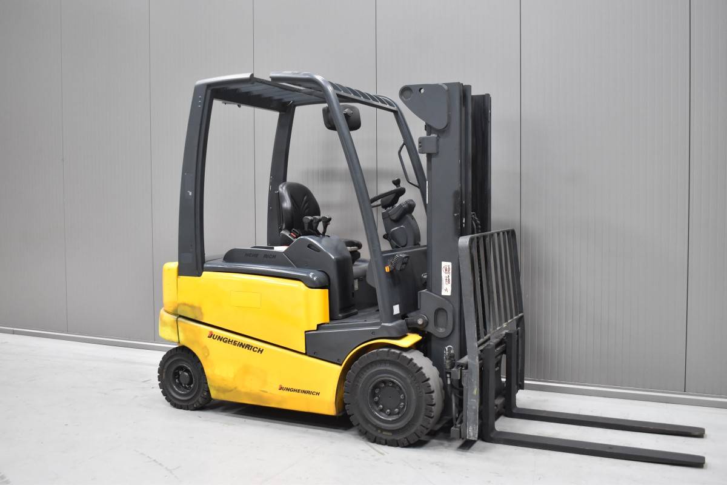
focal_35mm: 36
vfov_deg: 36.9
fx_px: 727
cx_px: 364
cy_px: 242
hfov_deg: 53.1
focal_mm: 24
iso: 1600
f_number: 4.5
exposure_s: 1/40
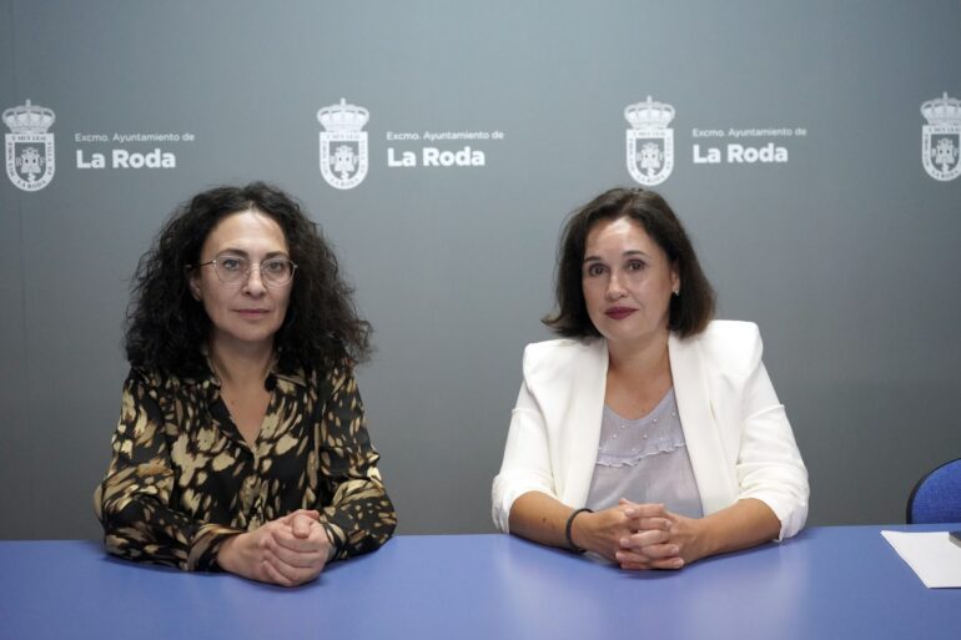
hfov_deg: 41.1
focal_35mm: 48
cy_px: 320
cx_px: 480
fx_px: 1281
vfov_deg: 28.1
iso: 8000
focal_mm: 48
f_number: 4.5
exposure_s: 1/160
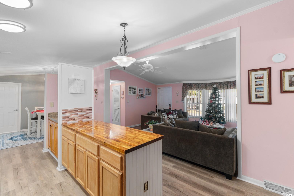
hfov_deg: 100.4
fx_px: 122
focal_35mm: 15
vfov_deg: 77.3
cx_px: 147
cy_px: 98
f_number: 4.5
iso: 100
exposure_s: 1/6
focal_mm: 10
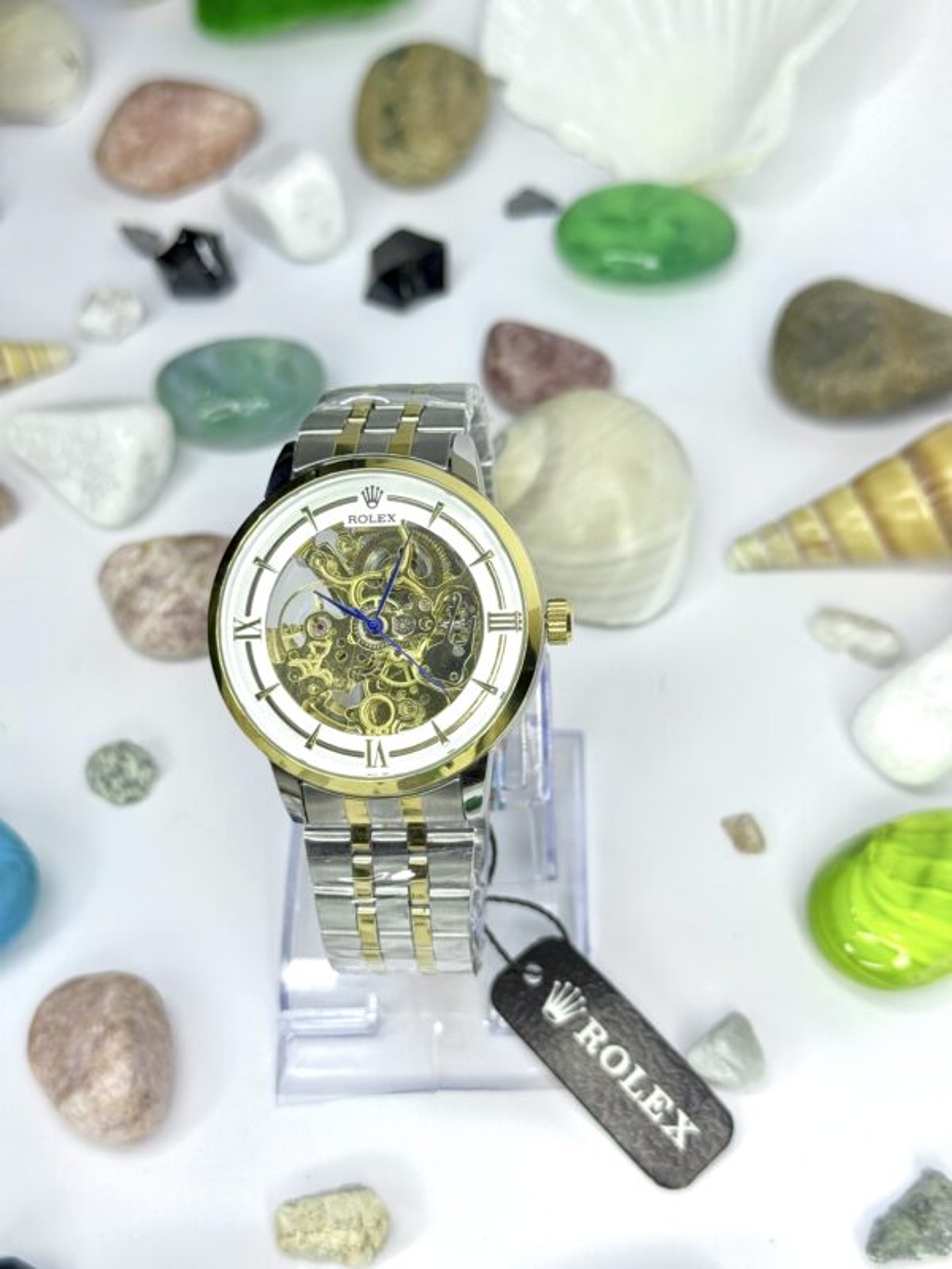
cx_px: 476
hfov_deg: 30.3
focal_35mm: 48
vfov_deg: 39.7
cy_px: 634
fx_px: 1760
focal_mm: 6.76
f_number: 1.78
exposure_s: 1/361
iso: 80
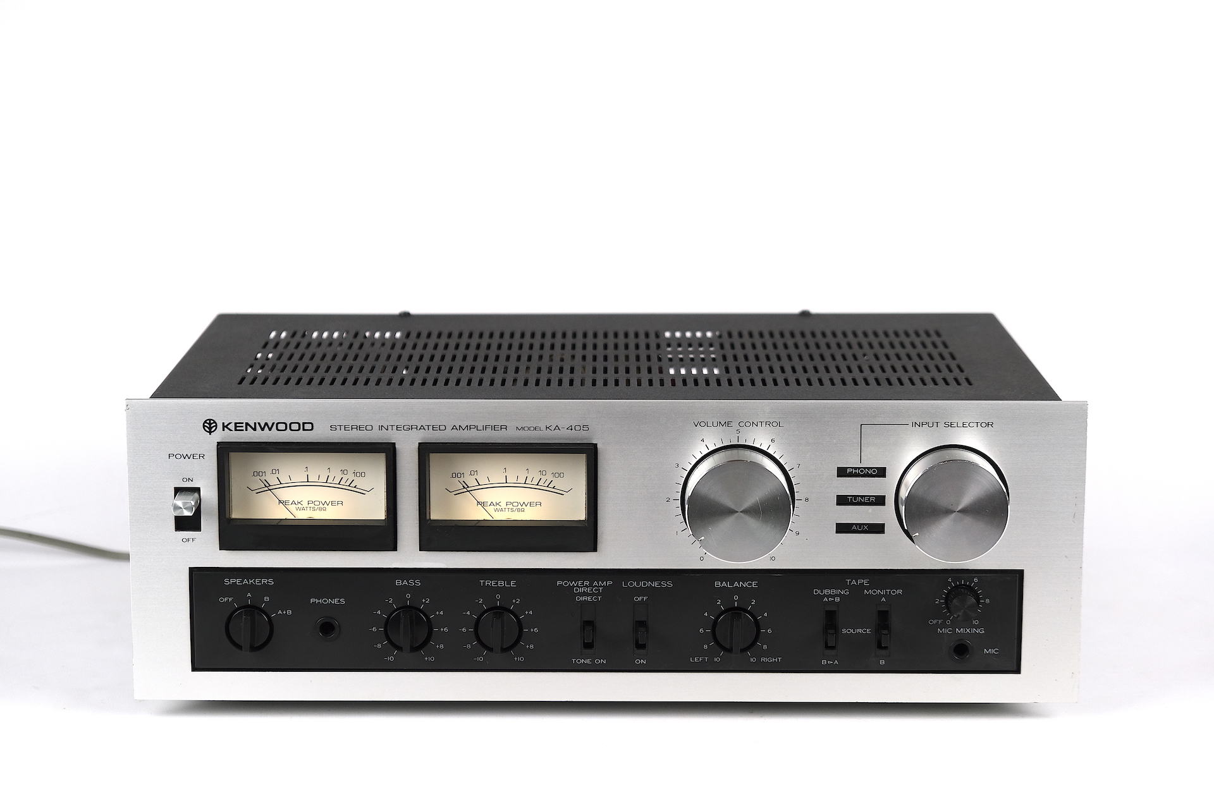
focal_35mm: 83
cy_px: 404
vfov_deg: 16.5
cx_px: 607
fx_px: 2799
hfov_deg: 24.5
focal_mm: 55
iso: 250
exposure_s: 1/80
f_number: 4
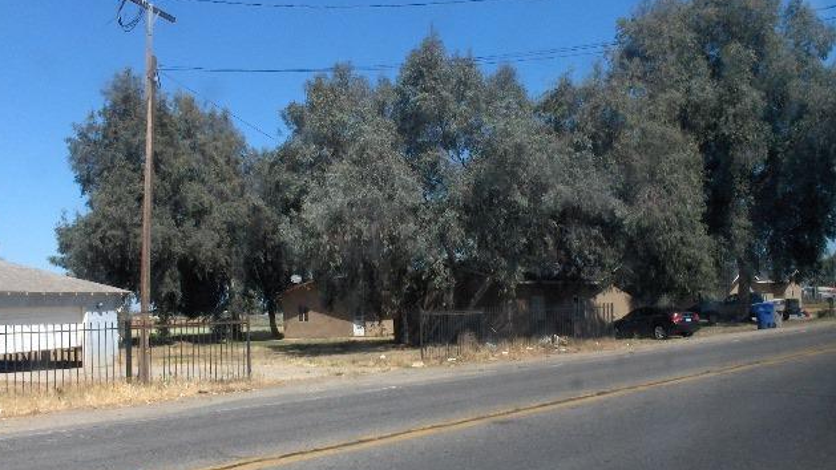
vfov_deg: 29.0
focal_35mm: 41
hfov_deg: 49.4
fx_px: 909
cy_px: 248
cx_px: 412
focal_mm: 6.11
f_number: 6.5
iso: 100
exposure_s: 1/348
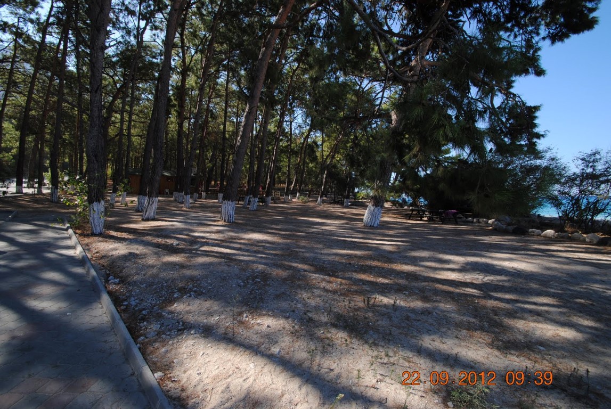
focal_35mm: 15
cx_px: 306
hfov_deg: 100.3
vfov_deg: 77.5
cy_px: 204
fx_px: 255
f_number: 6.3
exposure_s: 1/160
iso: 100
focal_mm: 10
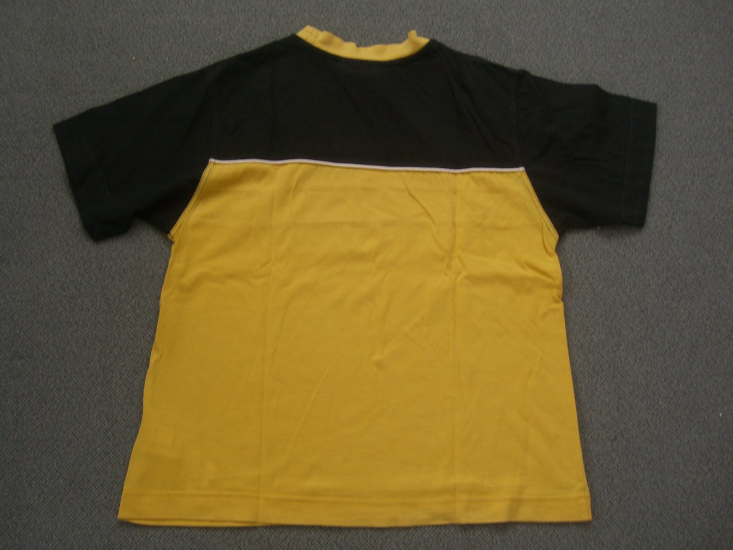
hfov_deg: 49.0
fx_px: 805
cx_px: 366
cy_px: 275
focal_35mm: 38
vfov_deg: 37.7
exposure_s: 1/25
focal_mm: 7.9
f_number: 2.8
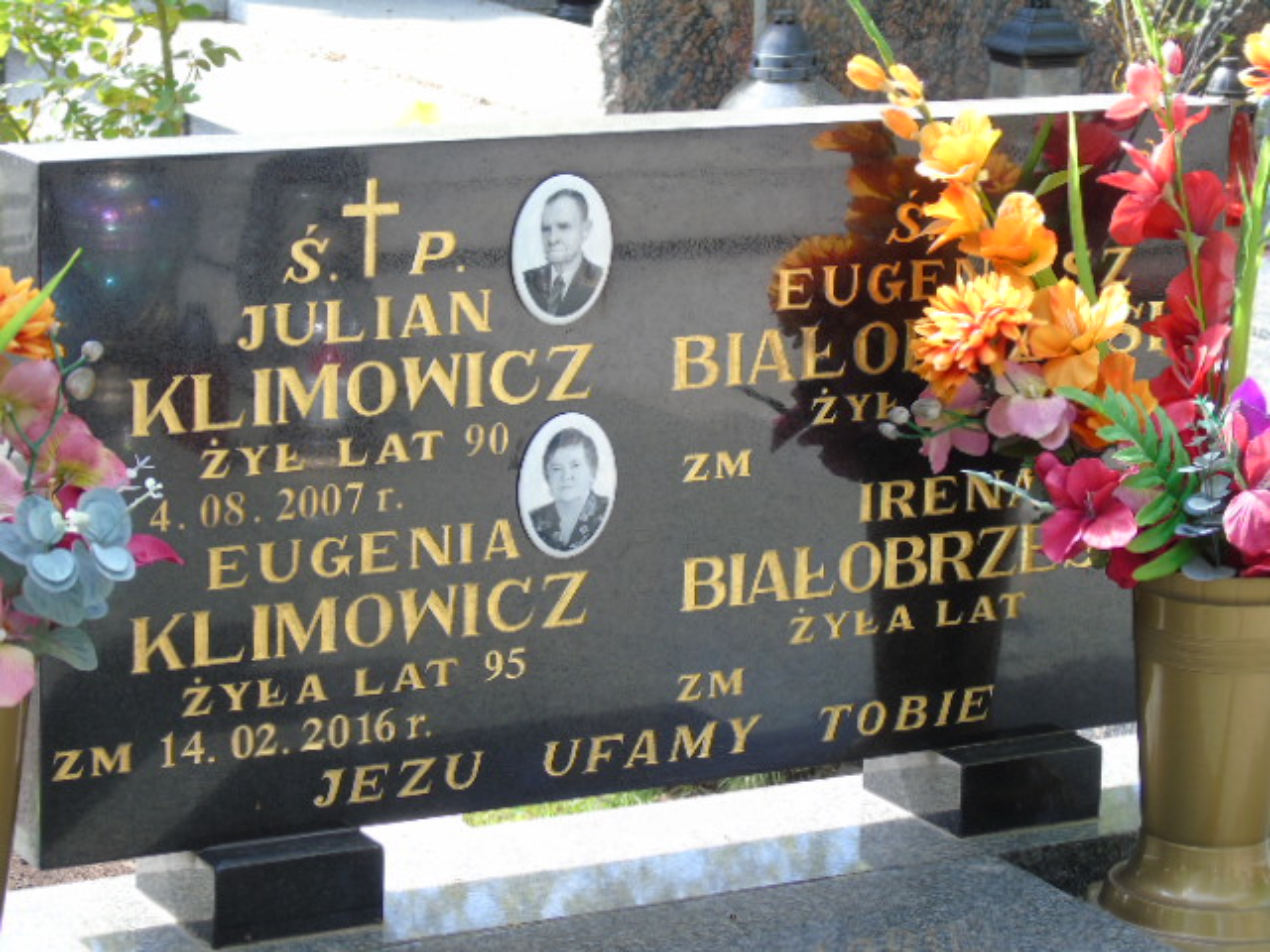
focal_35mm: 108
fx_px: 3962
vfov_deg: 13.7
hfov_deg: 18.2
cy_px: 476
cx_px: 635
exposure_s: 1/60
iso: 80
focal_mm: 19
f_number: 4.4
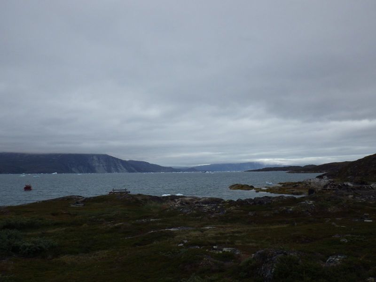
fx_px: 304
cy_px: 141
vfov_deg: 49.7
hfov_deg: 63.4
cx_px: 188
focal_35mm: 28
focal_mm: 5
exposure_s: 1/1250
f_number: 4.2
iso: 125
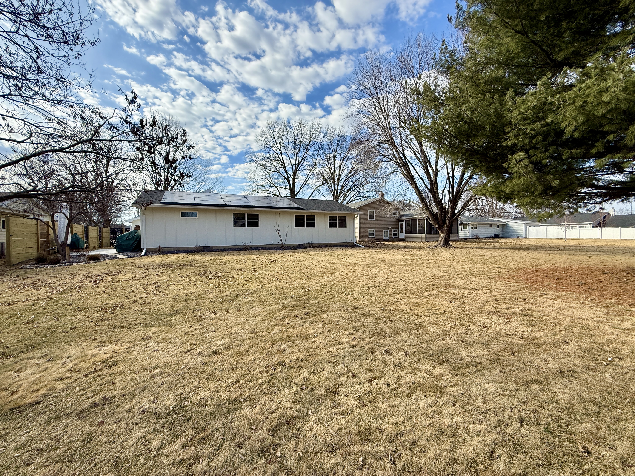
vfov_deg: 85.7
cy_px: 238
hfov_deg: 102.1
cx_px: 318
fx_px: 257
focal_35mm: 14
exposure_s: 1/1431
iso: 50
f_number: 2.2
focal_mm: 2.22
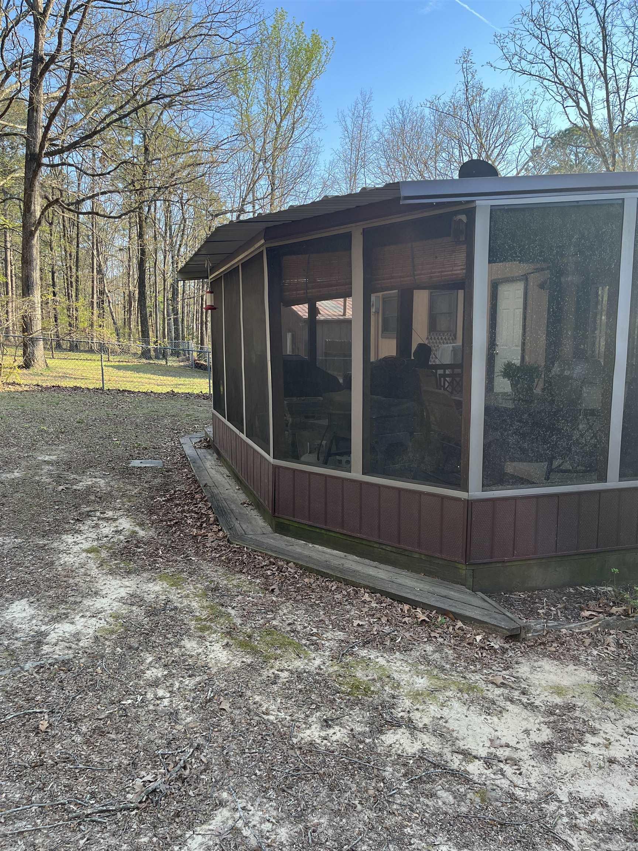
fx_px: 639
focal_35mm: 26
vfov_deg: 67.3
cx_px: 319
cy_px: 426
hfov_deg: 53.1
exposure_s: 1/416
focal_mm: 5.1
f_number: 1.6
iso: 50
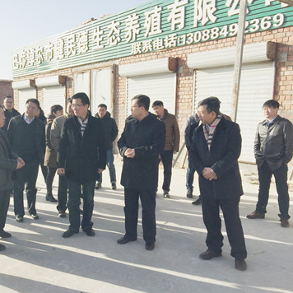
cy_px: 153
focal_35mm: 36
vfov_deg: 46.0
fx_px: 345
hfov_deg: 45.1
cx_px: 91
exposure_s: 1/1883
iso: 32
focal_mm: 4.15
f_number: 2.2
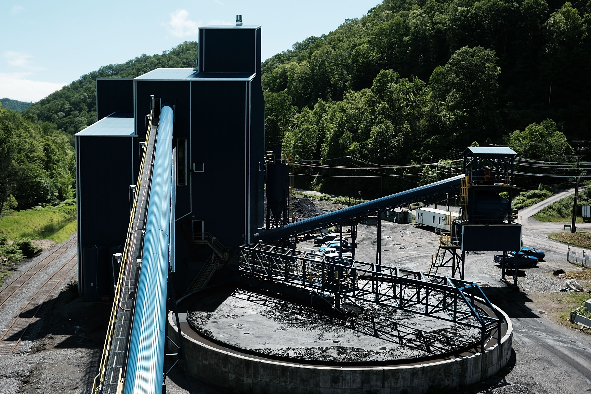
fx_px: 575
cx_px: 296
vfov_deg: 37.9
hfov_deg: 54.4
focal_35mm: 35
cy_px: 197
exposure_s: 1/800
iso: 200
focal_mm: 23
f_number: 6.4
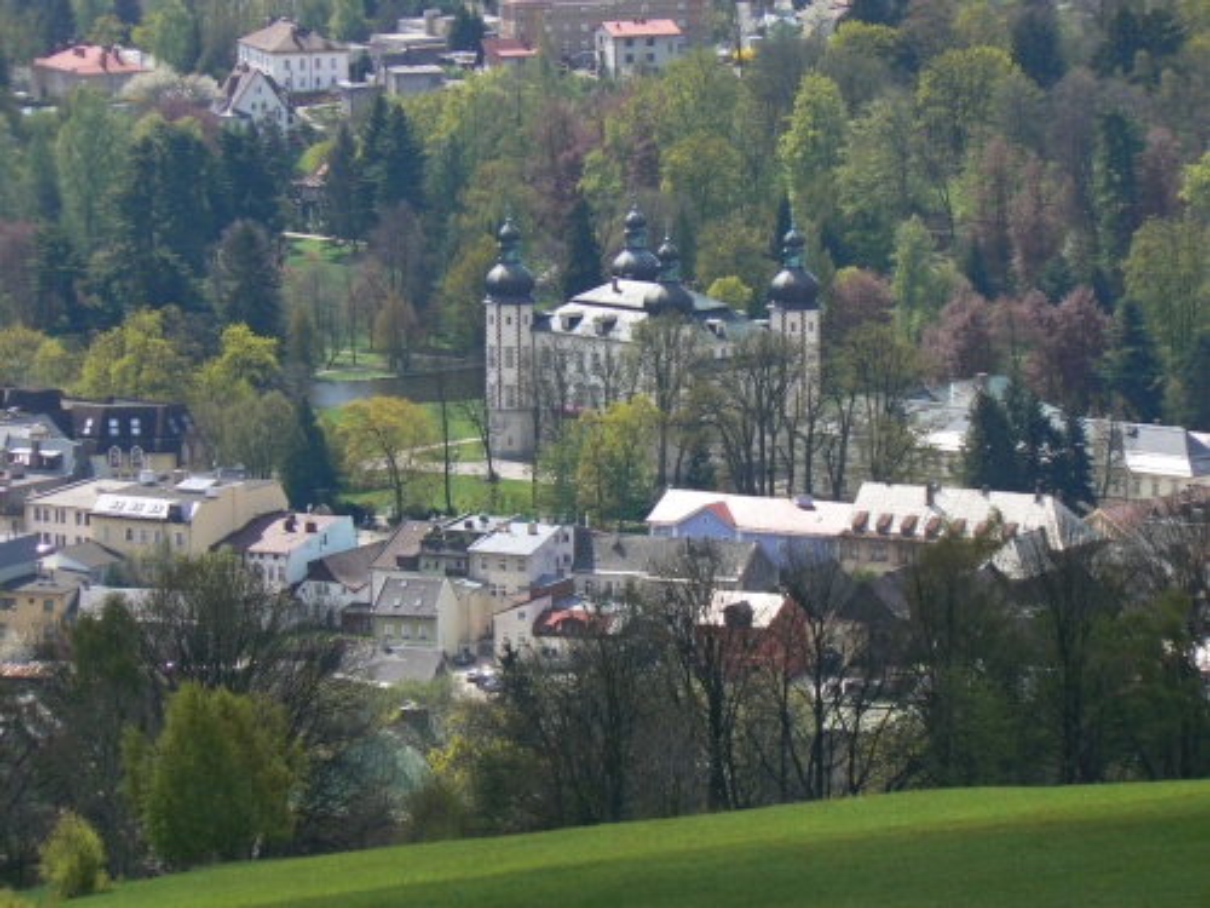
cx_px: 605
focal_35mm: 311
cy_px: 454
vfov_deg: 4.8
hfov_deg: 6.4
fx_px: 10871
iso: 80
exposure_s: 1/500
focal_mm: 51.8
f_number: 5.6
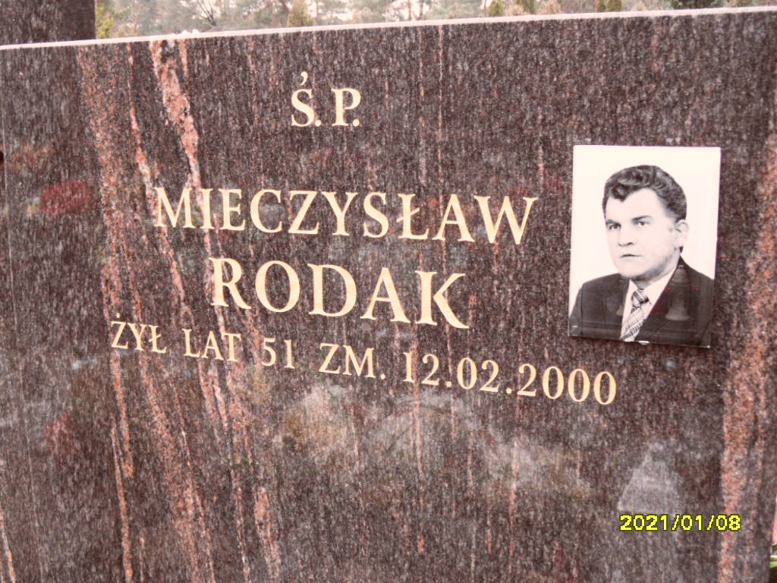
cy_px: 292
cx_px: 388
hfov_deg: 46.8
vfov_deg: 36.0
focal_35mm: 40
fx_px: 898
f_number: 3.6
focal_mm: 6.5
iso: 120
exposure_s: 1/45
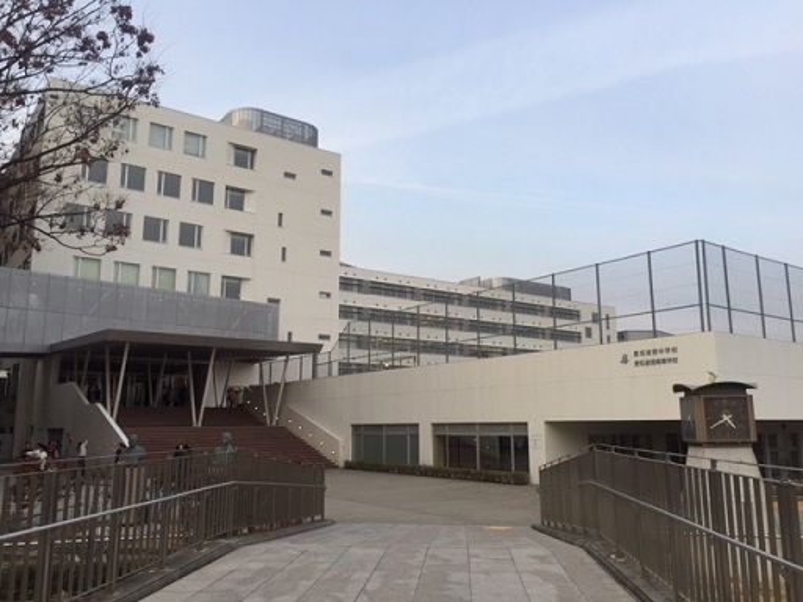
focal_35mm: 29
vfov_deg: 48.2
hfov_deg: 61.7
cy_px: 301
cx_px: 402
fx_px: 673
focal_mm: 4.15
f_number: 2.2
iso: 32
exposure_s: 1/314
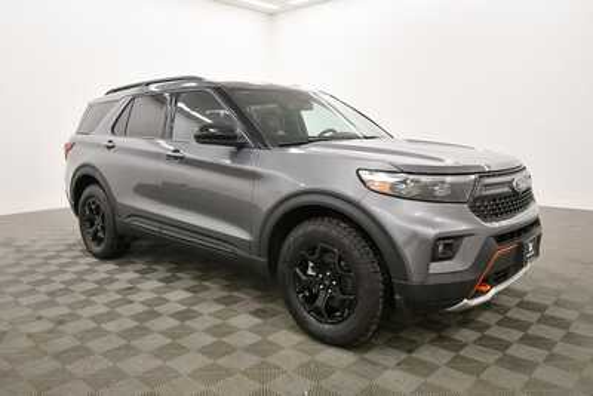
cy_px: 198
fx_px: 461
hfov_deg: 65.5
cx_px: 296
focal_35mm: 28
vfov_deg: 46.4
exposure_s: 1/125
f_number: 5.6
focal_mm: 19
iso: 1100
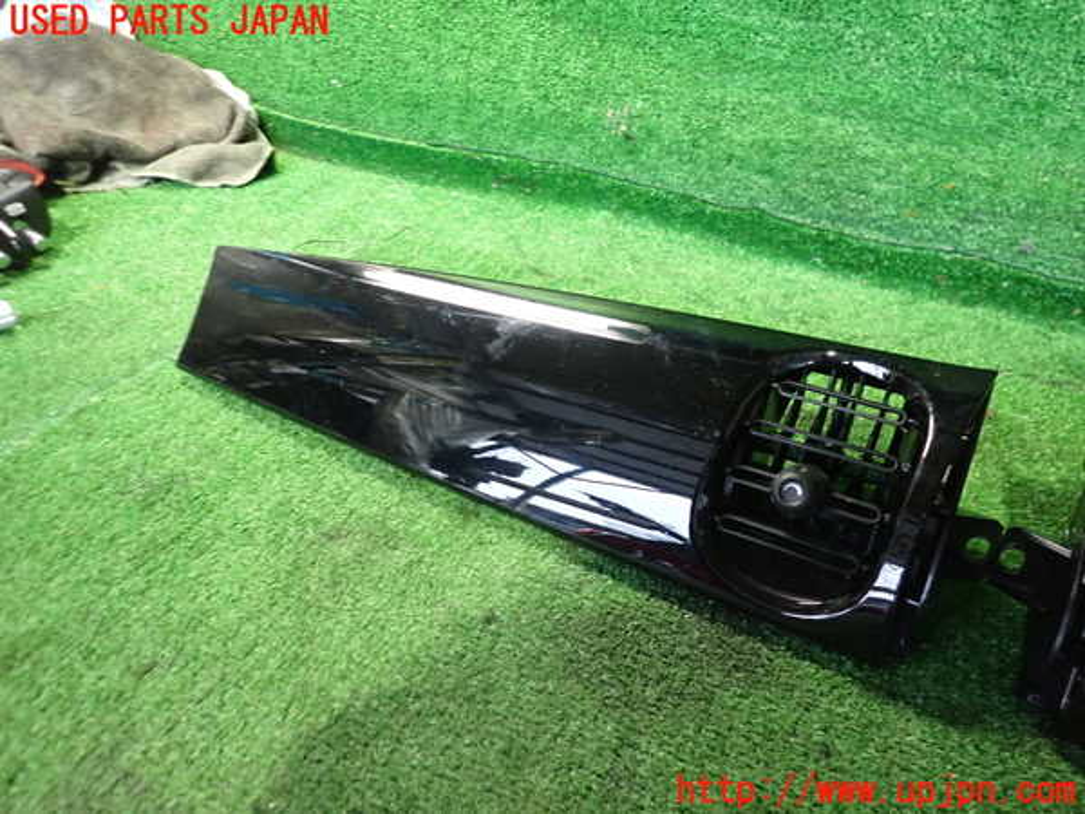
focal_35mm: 25
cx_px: 542
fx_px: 784
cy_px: 407
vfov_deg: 54.9
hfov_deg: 69.4
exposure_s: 1/30
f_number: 2
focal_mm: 4.5
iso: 640
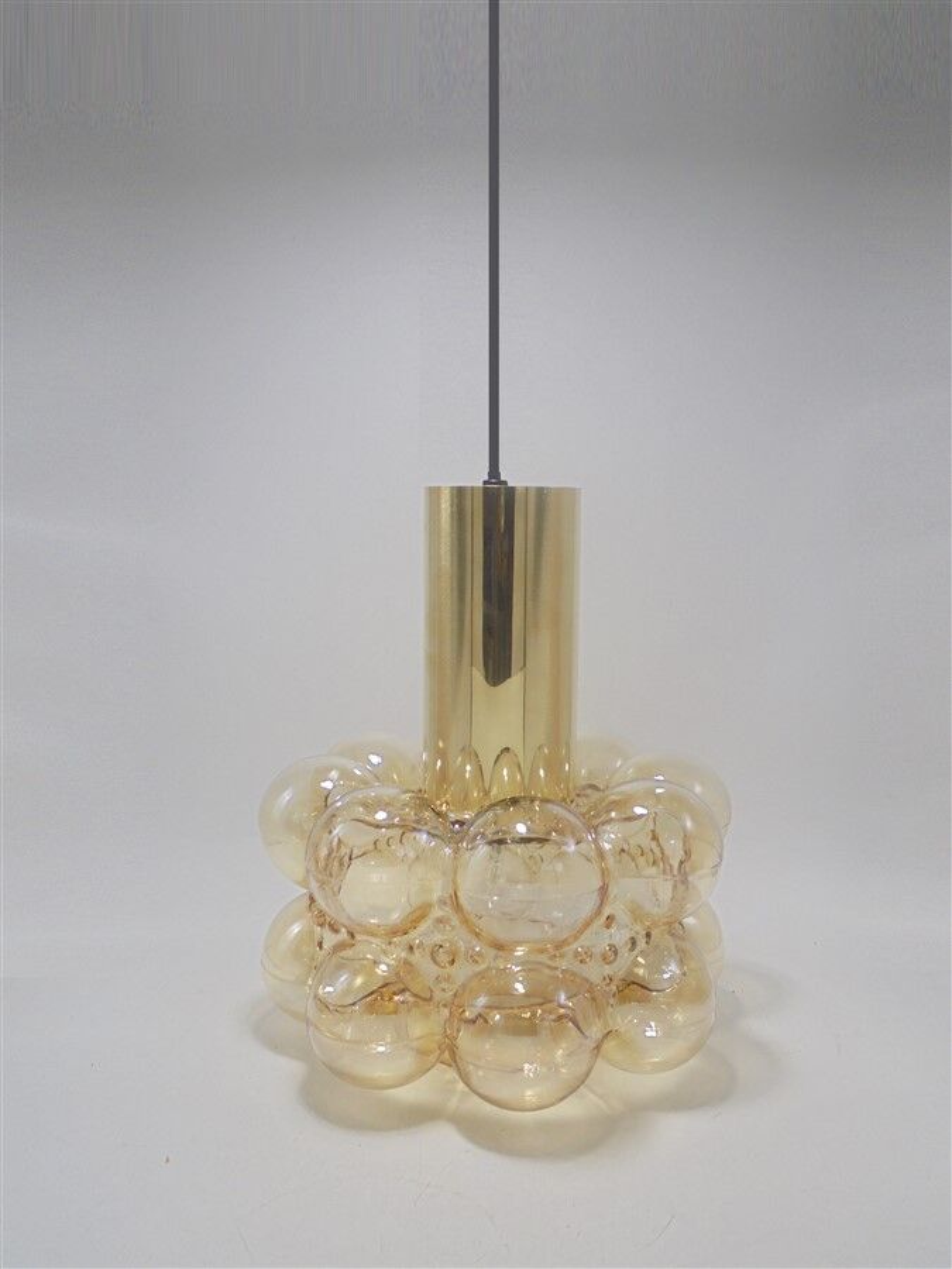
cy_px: 634
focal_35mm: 29
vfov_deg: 61.7
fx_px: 1063
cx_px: 476
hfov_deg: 48.2
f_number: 3.7
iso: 100
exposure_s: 1/40
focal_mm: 5.3
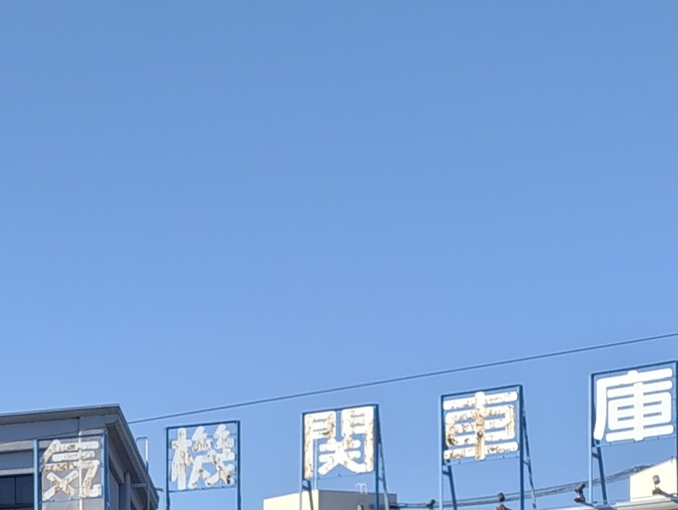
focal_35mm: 98
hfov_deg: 16.7
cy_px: 828
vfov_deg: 13.9
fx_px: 1922
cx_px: -542
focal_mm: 5.56
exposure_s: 1/847
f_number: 1.88
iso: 50
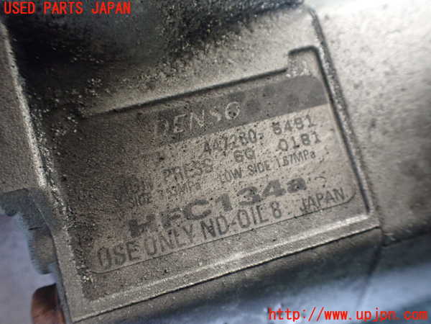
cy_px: 162
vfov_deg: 46.8
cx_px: 216
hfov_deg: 60.0
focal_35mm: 30
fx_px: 374
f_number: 2.3
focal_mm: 5.4
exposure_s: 1/50
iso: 800
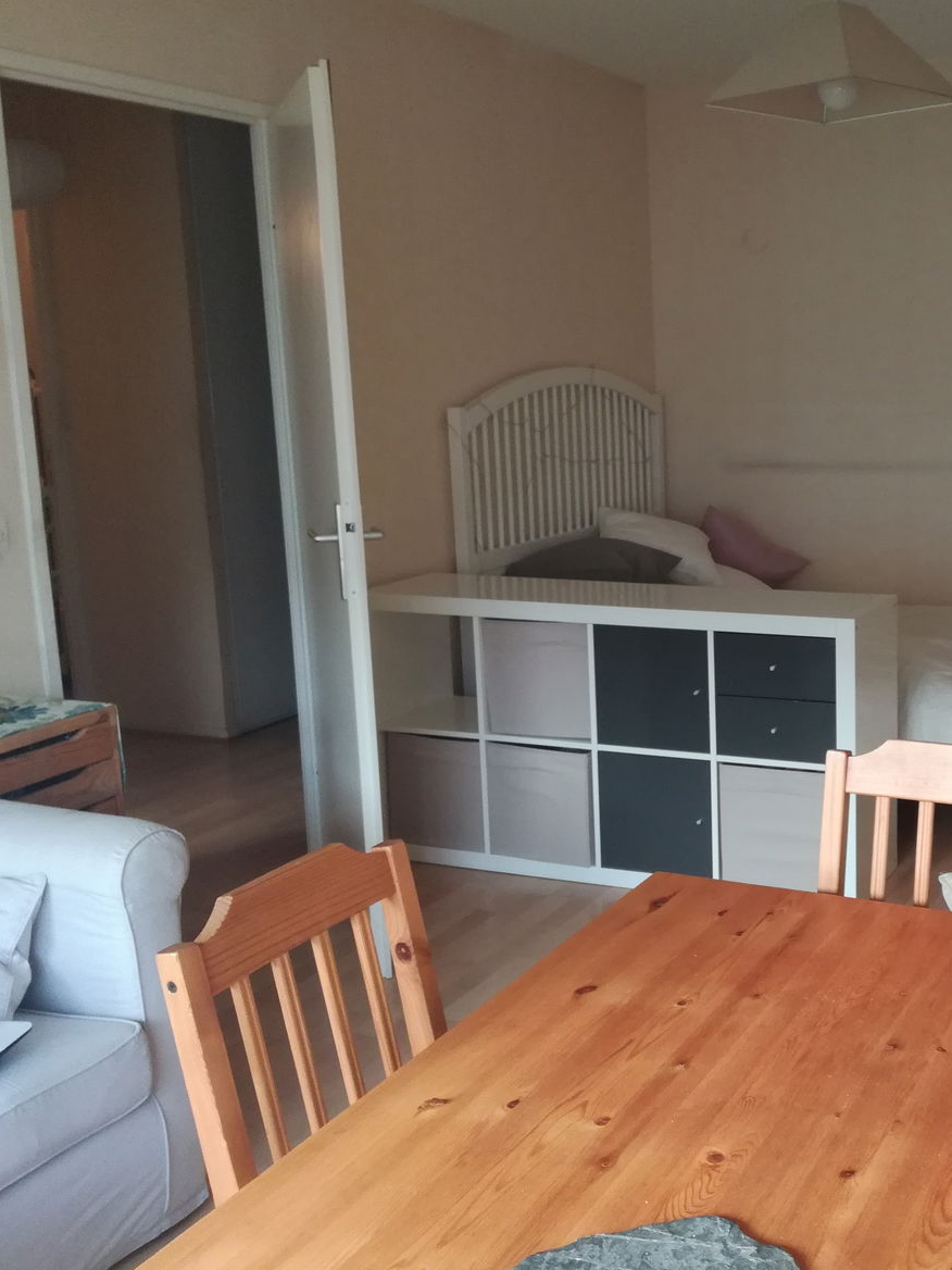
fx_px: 1357
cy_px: 635
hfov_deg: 37.1
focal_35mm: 37
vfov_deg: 50.1
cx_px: 784
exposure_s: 1/33.3
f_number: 2
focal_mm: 3.79
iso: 160
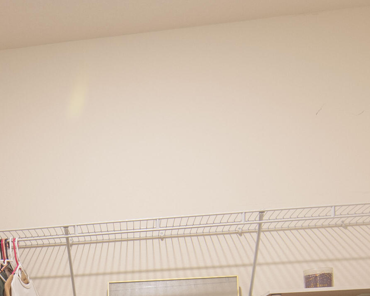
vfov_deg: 18.7
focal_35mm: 76
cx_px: 7
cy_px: 386
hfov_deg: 24.1
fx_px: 832
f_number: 6.3
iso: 320
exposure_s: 1/4
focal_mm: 16
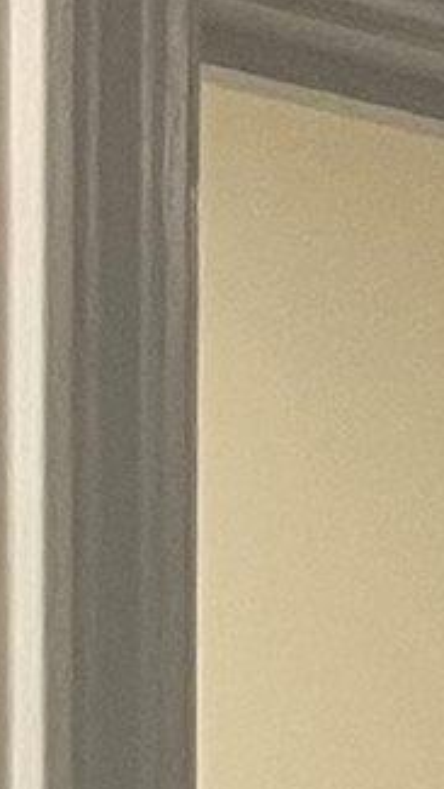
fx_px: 5605
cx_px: 2412
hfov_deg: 3.9
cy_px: 2010
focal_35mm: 268
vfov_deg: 7.4
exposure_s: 1/60
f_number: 1.6
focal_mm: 4.2
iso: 80
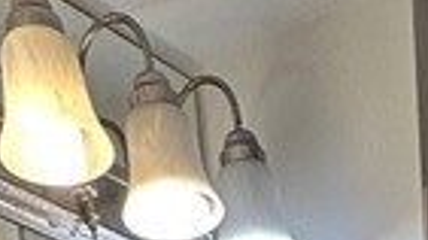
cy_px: 1164
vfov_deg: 6.5
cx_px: 458
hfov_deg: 18.6
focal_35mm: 111
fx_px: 1259
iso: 125
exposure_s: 1/120
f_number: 2.2
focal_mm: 2.22
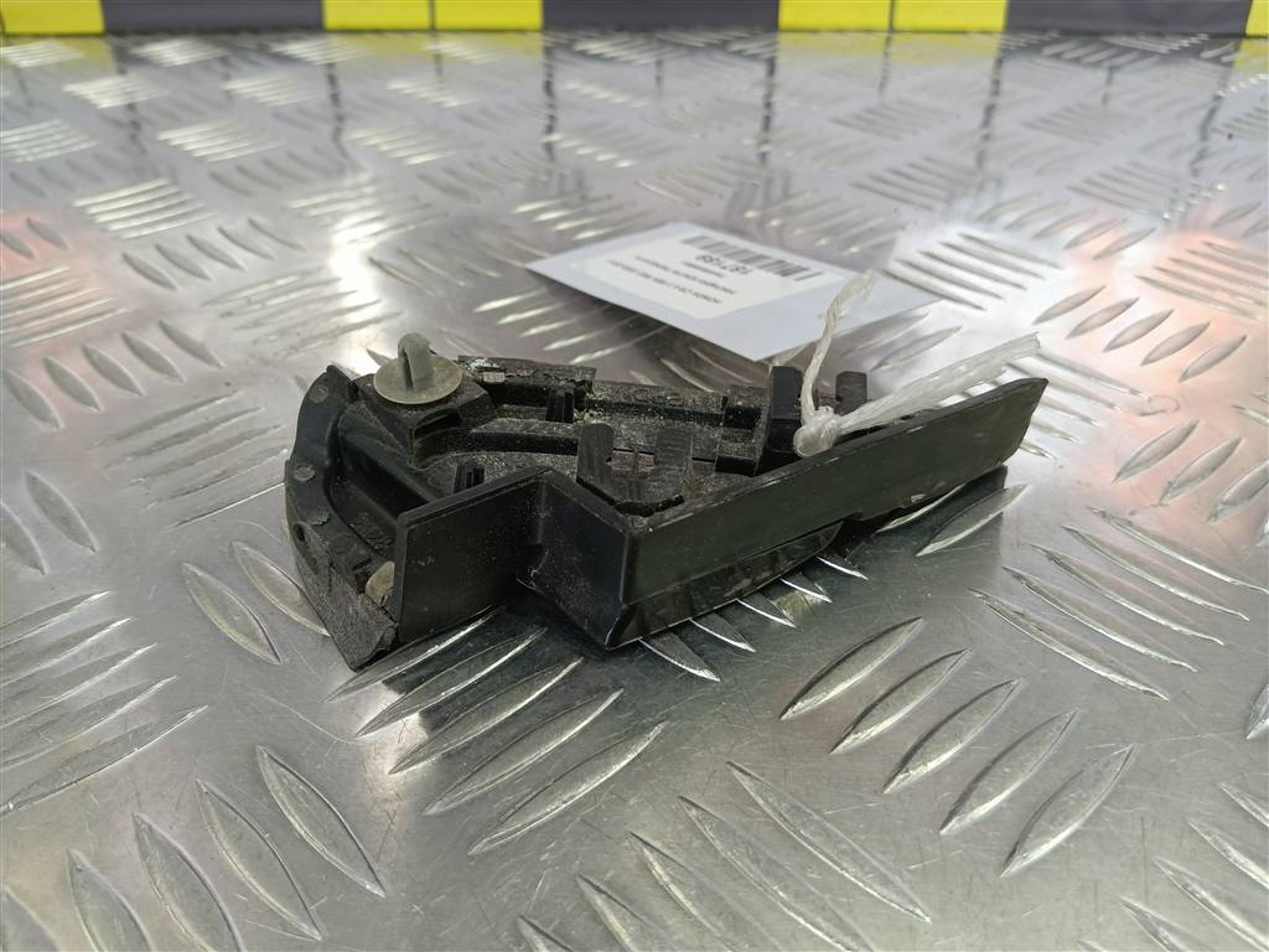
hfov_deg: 65.3
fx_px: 990
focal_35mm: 27
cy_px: 476
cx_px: 634
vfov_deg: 51.4
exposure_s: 1/50
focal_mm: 4.11
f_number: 1.6
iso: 89
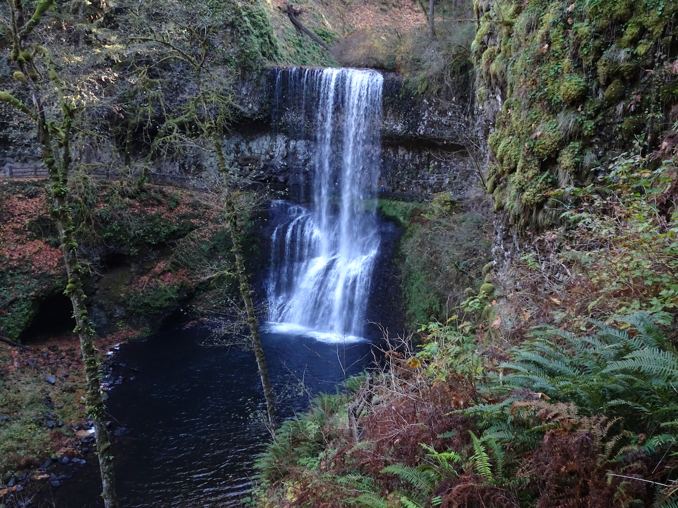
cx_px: 339
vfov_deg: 41.8
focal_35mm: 34
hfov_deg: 54.0
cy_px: 254
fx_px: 666
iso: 400
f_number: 4
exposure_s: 1/40
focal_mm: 5.79
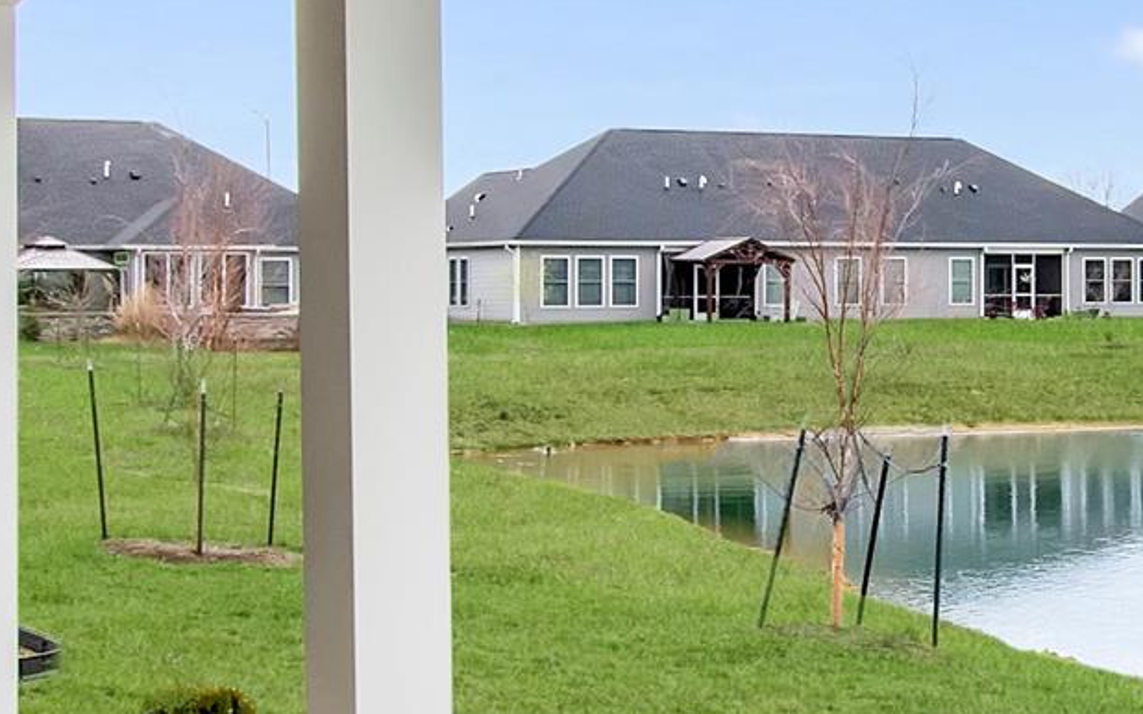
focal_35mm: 76
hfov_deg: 26.8
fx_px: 2367
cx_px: 834
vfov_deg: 17.1
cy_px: 318
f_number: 9
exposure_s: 1/320
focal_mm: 10
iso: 200
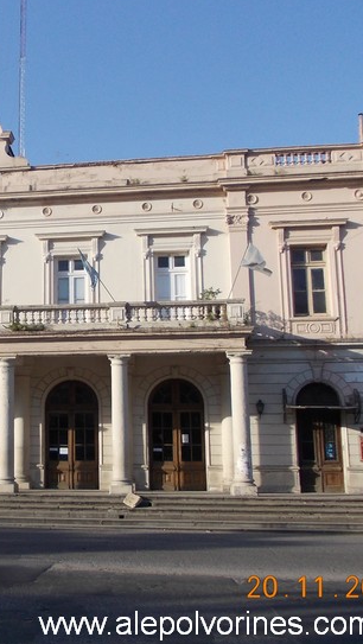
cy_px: 327
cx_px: 1
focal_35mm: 43
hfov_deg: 26.3
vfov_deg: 47.3
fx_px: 735
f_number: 5.4
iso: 80
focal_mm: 4
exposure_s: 1/250
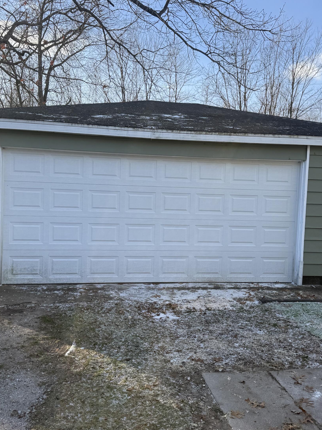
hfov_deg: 42.9
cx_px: 170
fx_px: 409
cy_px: 215
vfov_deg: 55.4
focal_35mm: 33
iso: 80
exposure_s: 1/1410
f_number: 1.78
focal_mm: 6.76
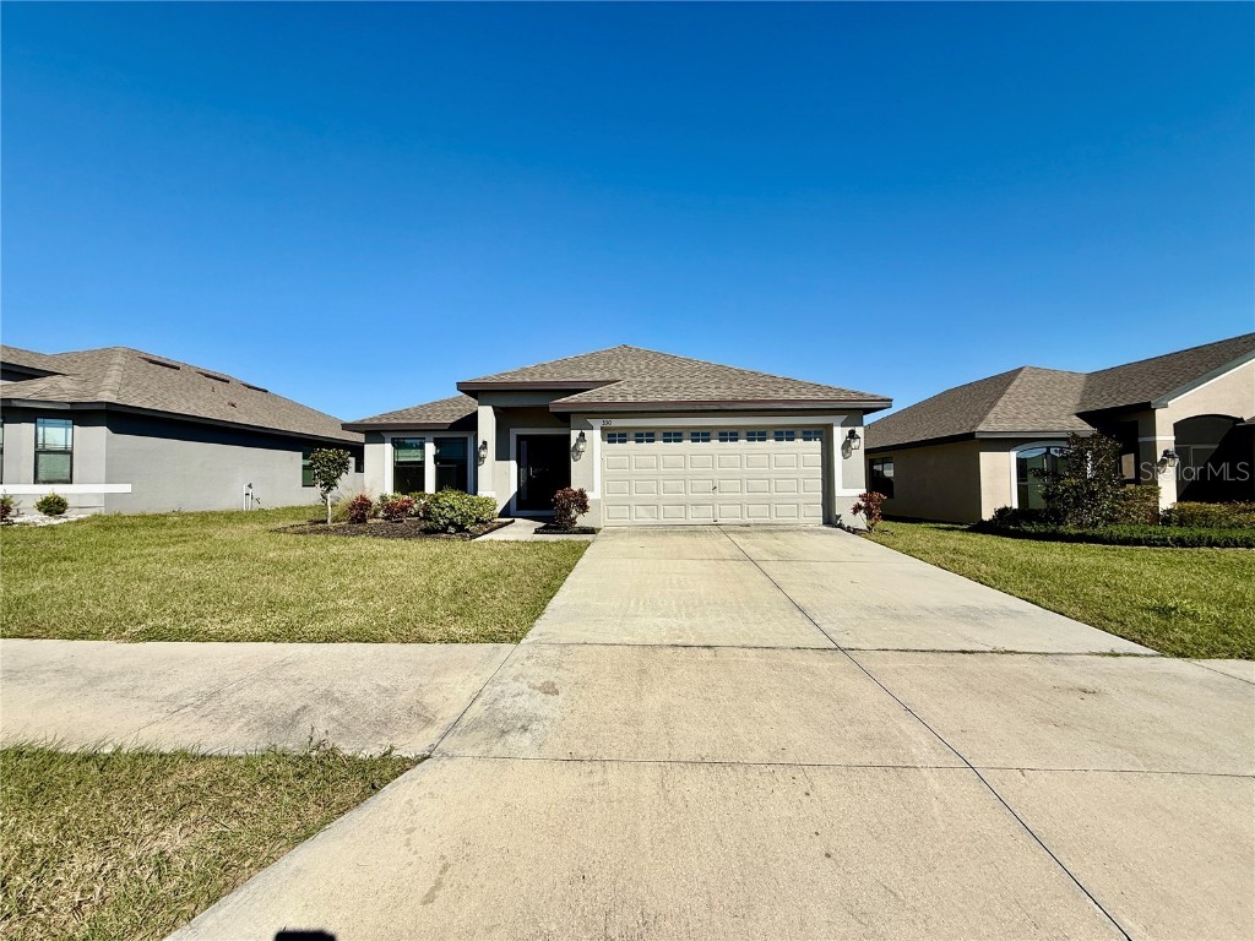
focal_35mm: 14
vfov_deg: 85.7
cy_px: 470
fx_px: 508
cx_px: 628
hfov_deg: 102.1
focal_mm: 2.22
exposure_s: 1/3891
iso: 50
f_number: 2.2
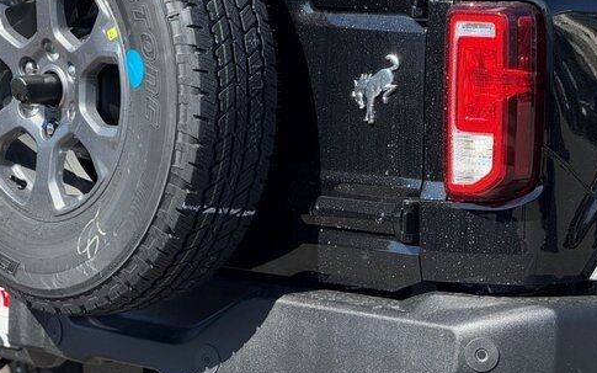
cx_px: 249
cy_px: 289
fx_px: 2733
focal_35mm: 168
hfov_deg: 12.5
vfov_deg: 7.8
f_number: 2.8
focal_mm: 15.66
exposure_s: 1/668
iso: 64
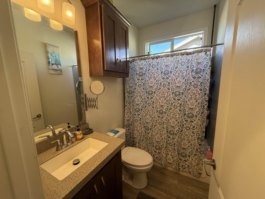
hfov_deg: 102.1
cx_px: 132
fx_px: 107
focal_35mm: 14
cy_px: 100
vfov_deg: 85.7
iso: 320
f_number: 2.2
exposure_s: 1/120
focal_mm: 2.22
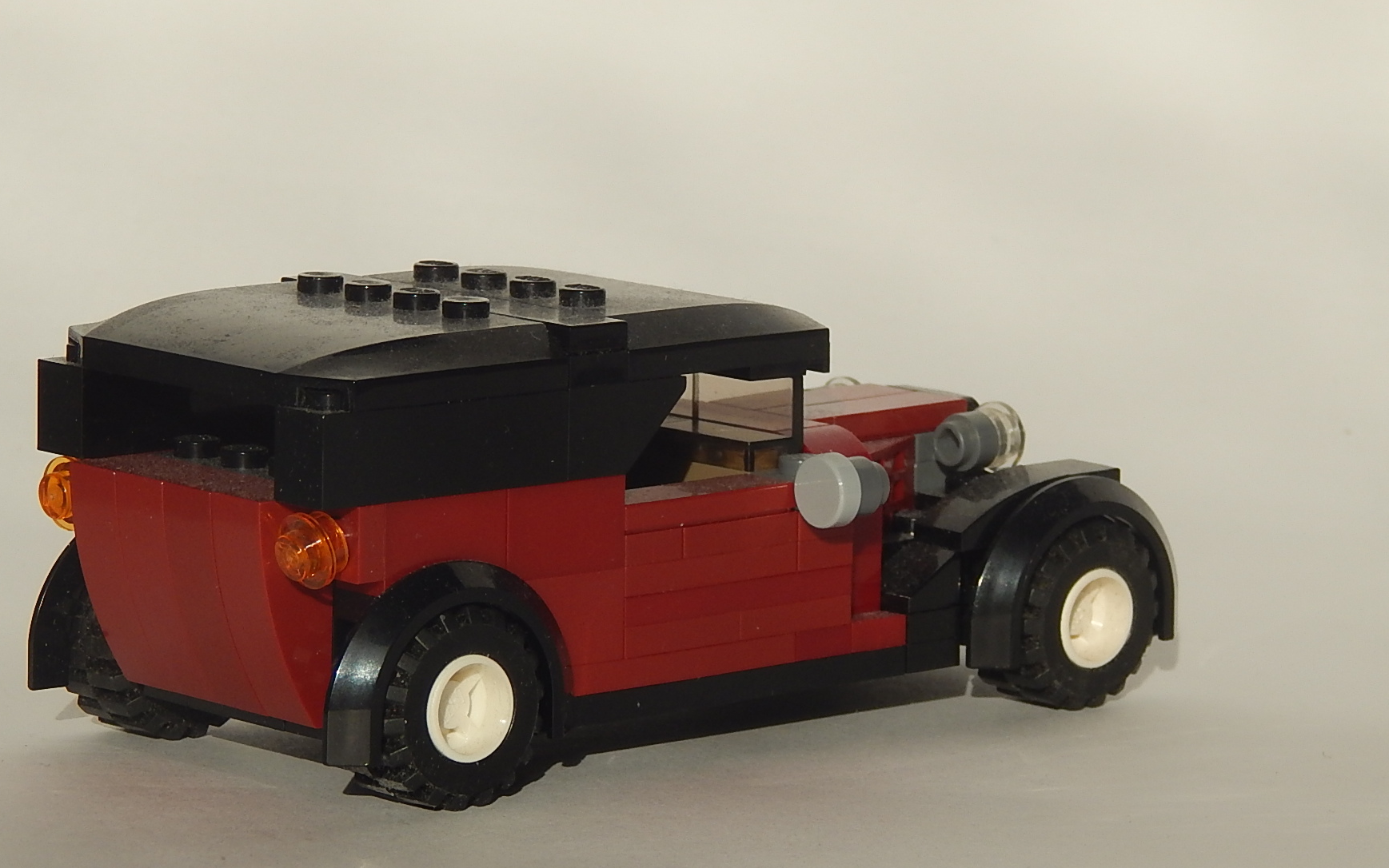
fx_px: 6928
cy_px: 562
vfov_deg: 7.2
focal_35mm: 183
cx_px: 564
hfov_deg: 11.4
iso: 125
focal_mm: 23.4
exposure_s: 1/400
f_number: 9.6
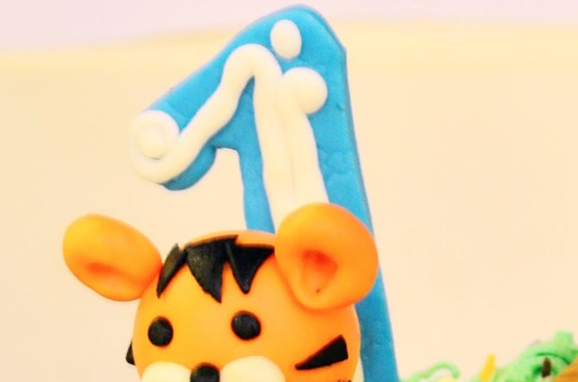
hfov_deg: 11.1
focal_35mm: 182
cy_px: 611
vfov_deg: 7.4
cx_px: 714
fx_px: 2910
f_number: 5
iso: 400
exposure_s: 1/8
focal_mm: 35
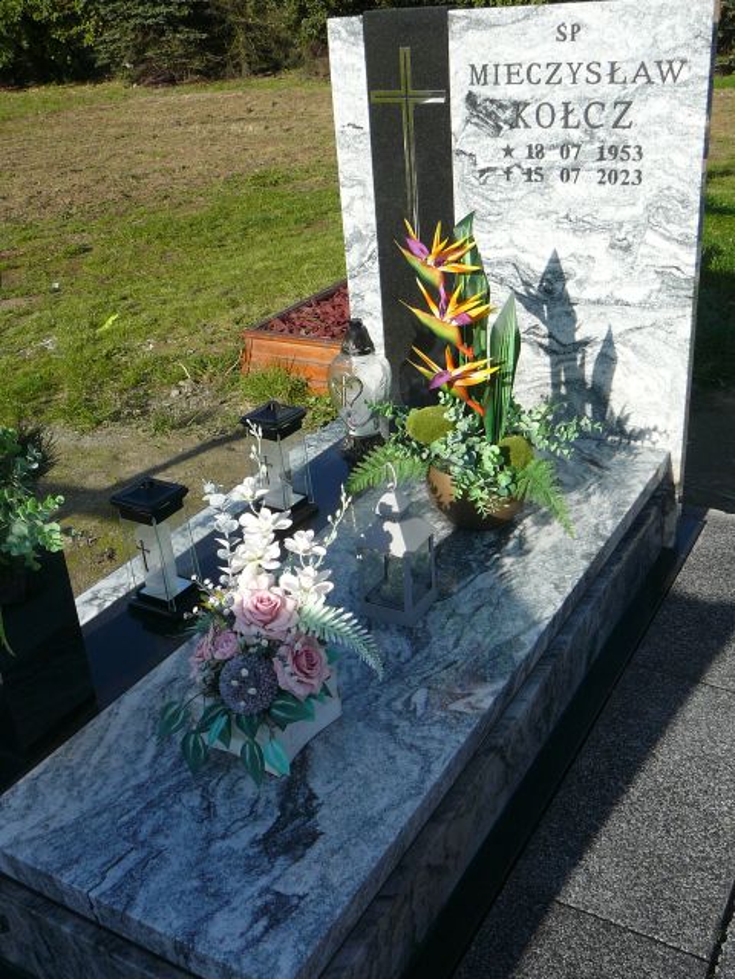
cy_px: 490
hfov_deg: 40.7
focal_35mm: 35
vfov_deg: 52.6
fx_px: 991
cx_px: 368
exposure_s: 1/400
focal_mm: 5.2
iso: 80
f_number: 5
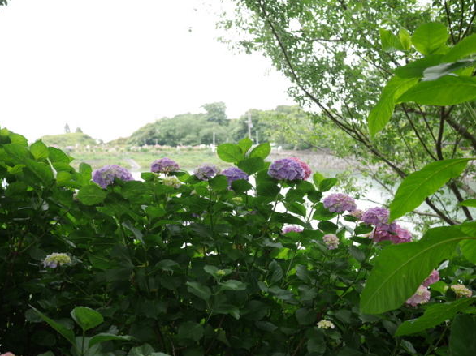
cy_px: 180
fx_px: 564
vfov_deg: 35.1
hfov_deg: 45.8
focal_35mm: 41
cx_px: 236
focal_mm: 20
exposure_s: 1/250
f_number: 2.5
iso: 200
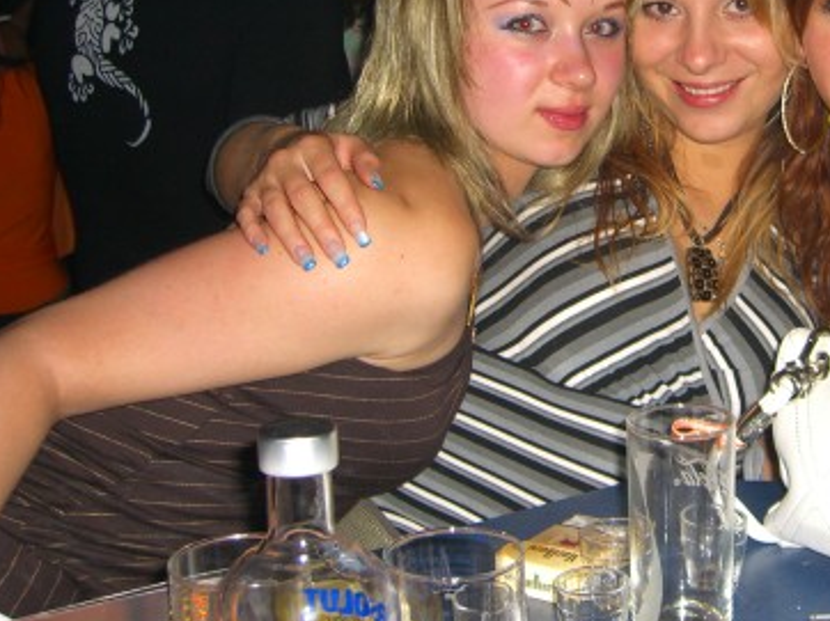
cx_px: 644
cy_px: 156
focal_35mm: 63
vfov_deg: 23.0
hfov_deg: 30.1
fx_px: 1510
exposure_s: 1/60
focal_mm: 7.9
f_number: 2.8
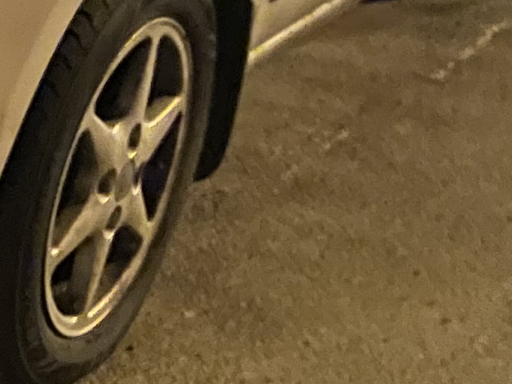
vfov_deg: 9.6
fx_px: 2278
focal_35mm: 154
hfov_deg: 10.0
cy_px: 270
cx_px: -971
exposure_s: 1/20
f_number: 1.6
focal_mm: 4.2
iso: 1000
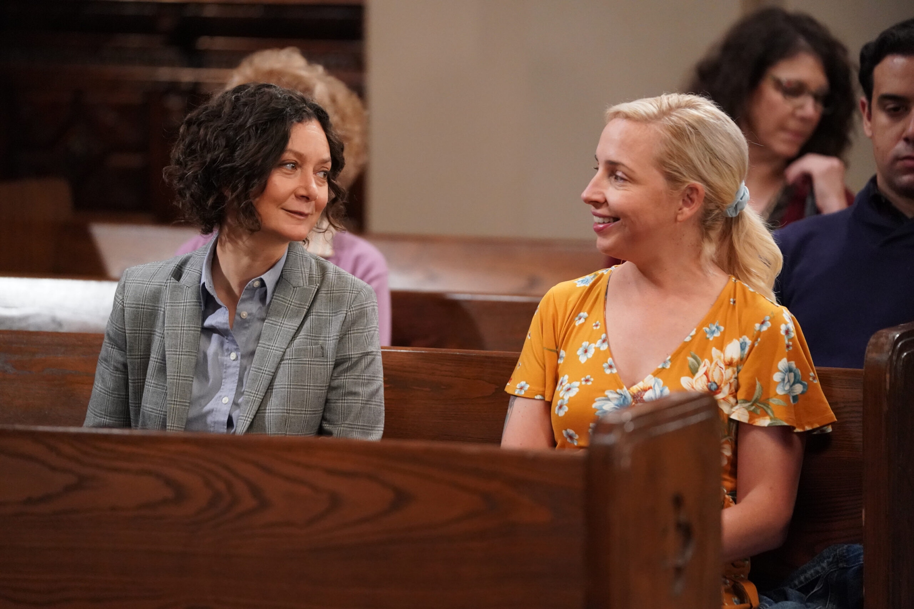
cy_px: 304
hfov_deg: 10.6
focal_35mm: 194
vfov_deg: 7.1
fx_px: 4925
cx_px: 457
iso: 8000
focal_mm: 194
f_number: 2.8
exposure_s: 1/200
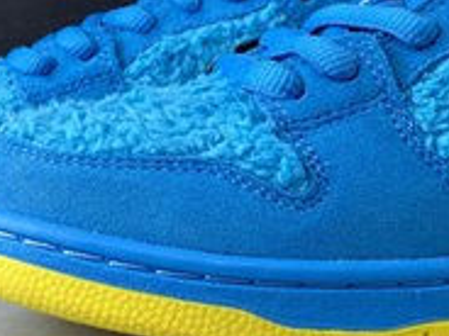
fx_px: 1284
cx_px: 354
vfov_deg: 14.9
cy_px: 169
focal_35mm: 99
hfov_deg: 19.6
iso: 100
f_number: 1.8
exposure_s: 1/100
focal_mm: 4.25
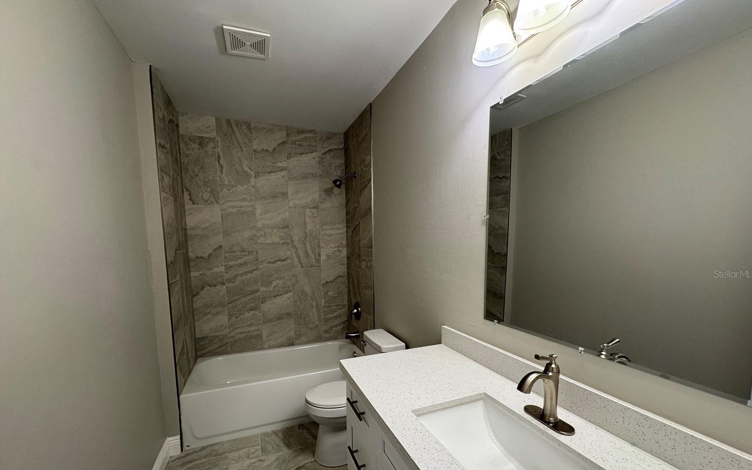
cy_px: 274
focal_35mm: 15
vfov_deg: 74.2
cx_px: 379
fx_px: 307
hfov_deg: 101.5
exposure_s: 1/120
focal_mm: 2.22
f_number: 2.2
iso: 160
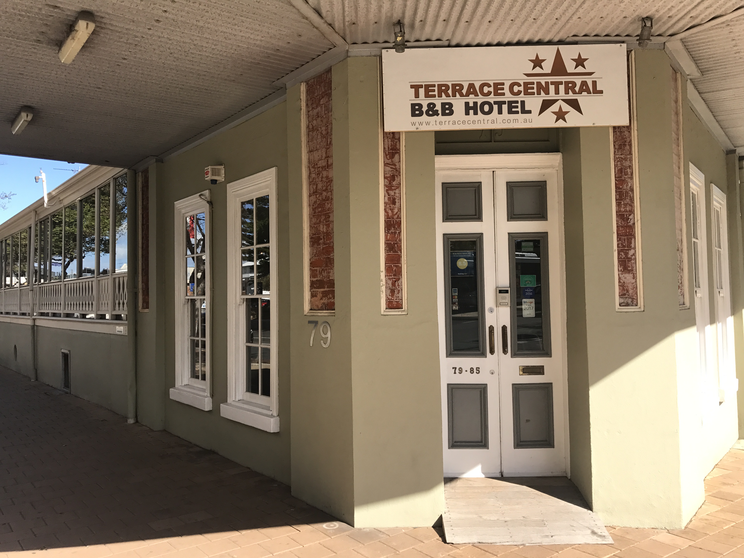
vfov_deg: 49.7
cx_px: 372
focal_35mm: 28
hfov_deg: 63.4
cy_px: 279
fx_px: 602
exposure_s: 1/1088
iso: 20
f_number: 1.8
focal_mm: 3.99
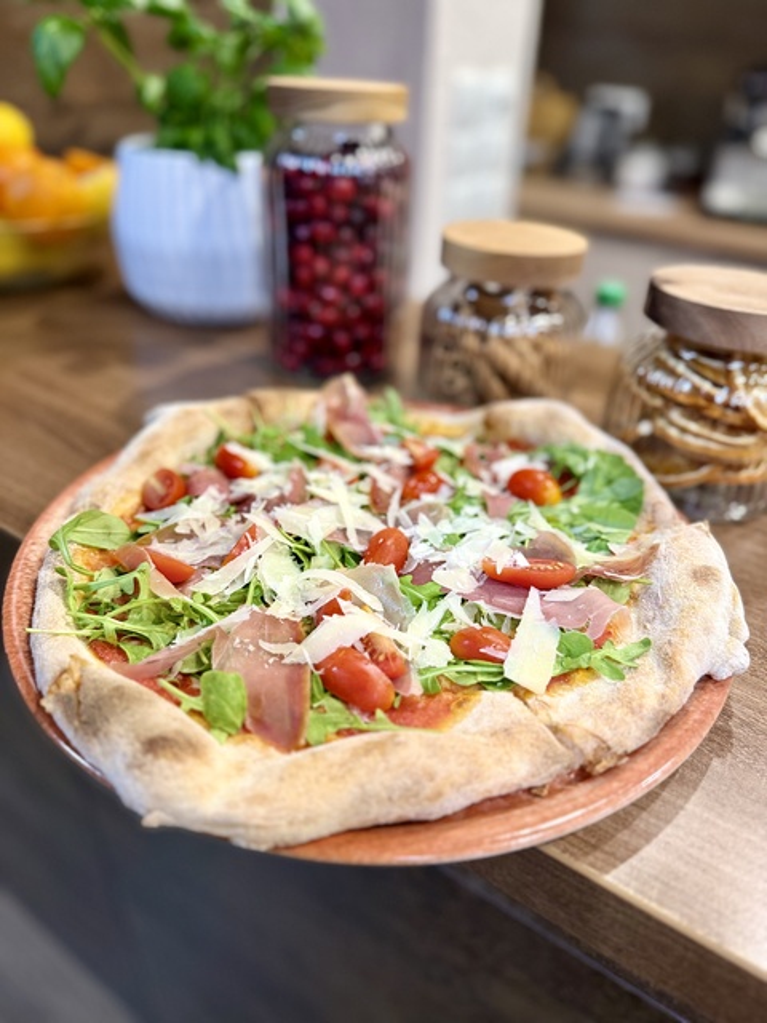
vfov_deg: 71.6
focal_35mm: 24
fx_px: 709
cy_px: 512
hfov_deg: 56.8
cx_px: 384
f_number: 1.78
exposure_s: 1/50
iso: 200
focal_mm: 6.76
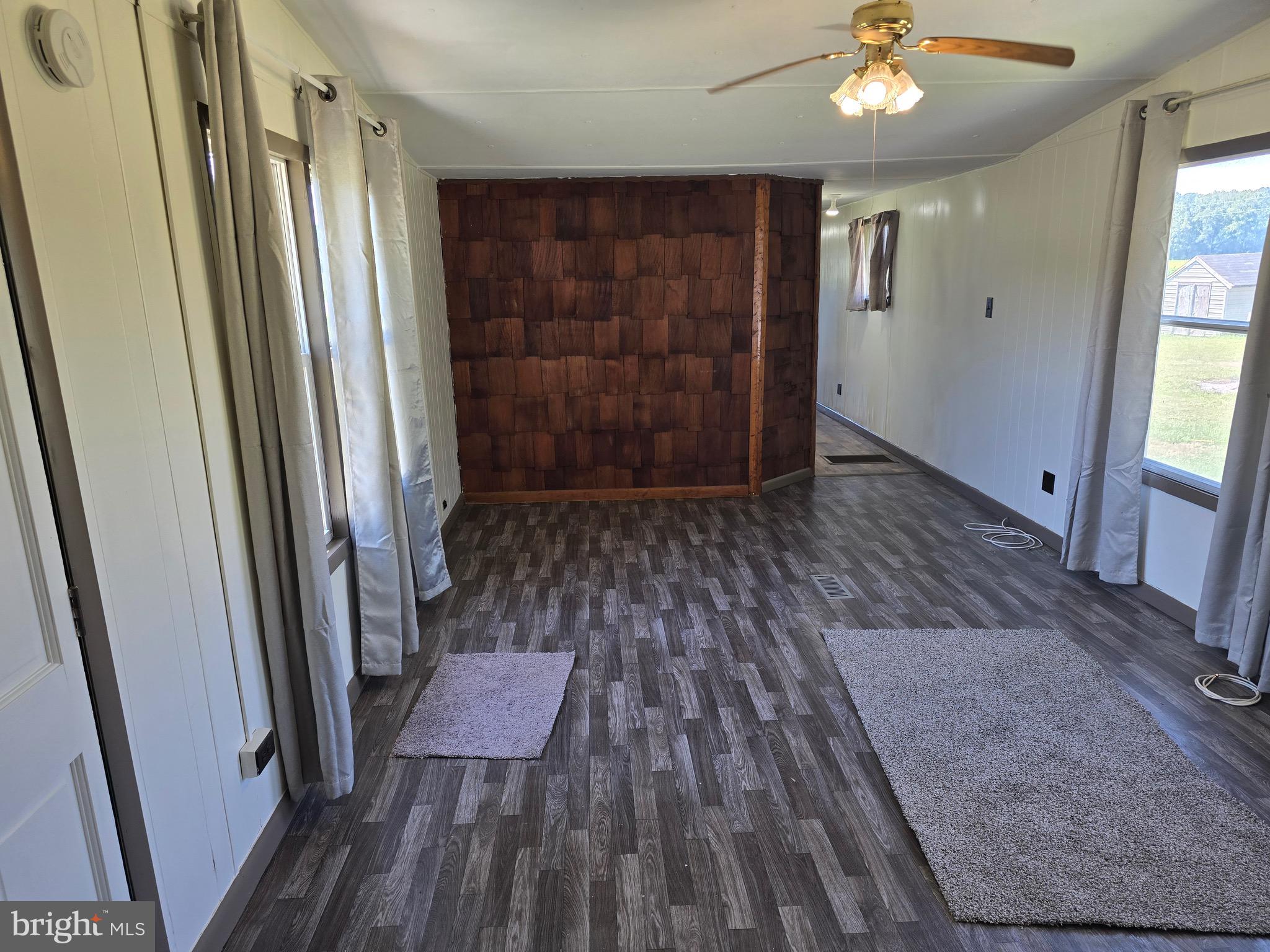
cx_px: 635
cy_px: 476
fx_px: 844
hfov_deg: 73.9
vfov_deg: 58.9
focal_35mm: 23
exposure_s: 1/120
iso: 50
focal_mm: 6.3
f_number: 1.7
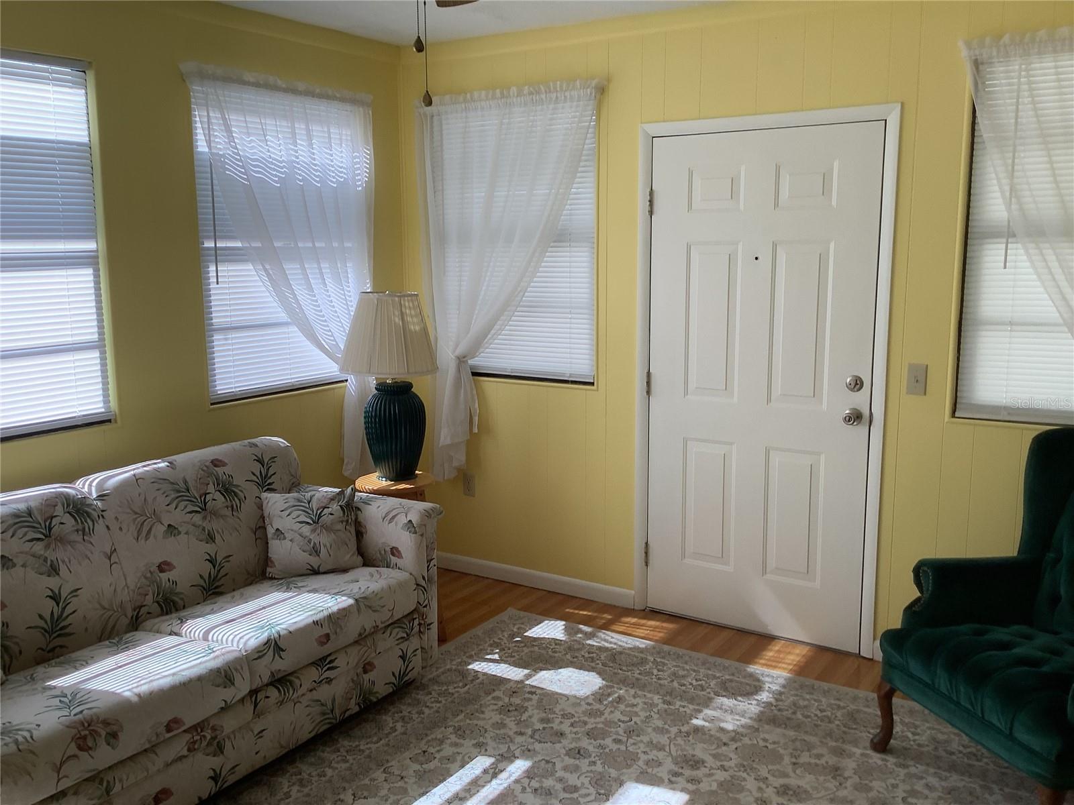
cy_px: 402
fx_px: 962
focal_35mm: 31
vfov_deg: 45.4
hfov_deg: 58.4
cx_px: 537
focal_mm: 3.3
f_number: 2.4
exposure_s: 1/120
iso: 40
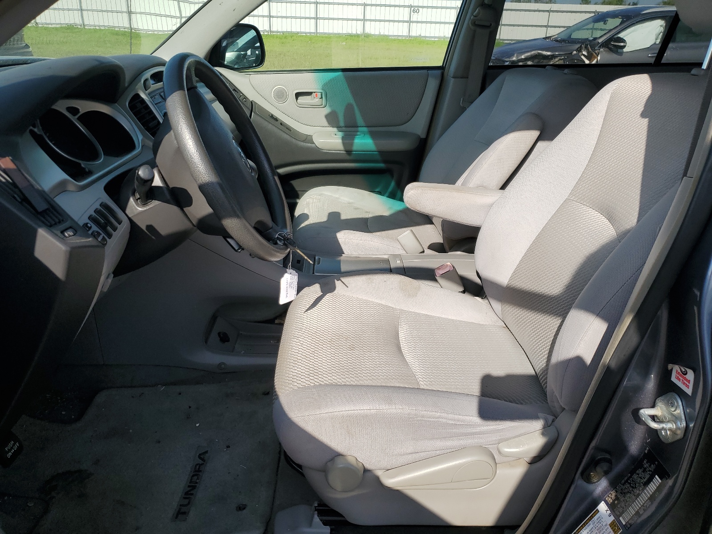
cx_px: 356
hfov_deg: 67.3
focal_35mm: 26
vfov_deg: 53.1
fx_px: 535
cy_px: 267
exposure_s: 1/2500
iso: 50
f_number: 1.5
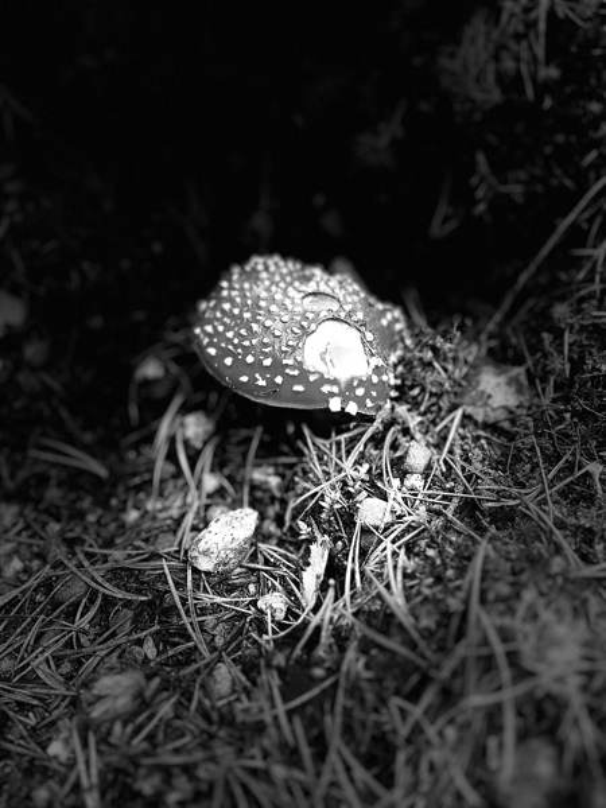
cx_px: 303
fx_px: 607
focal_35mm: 26
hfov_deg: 53.1
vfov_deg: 67.3
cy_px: 404
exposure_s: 1/121
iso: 64
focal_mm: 5.1
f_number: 1.6
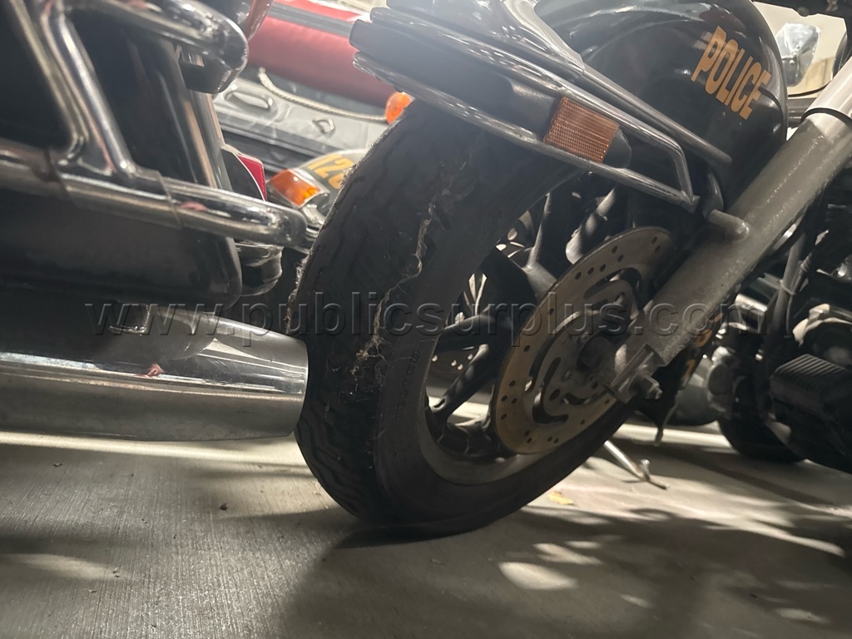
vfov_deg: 56.8
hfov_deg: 71.6
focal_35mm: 24
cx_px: 426
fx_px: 591
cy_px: 320
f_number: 1.78
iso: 1000
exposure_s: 1/40
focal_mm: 6.76
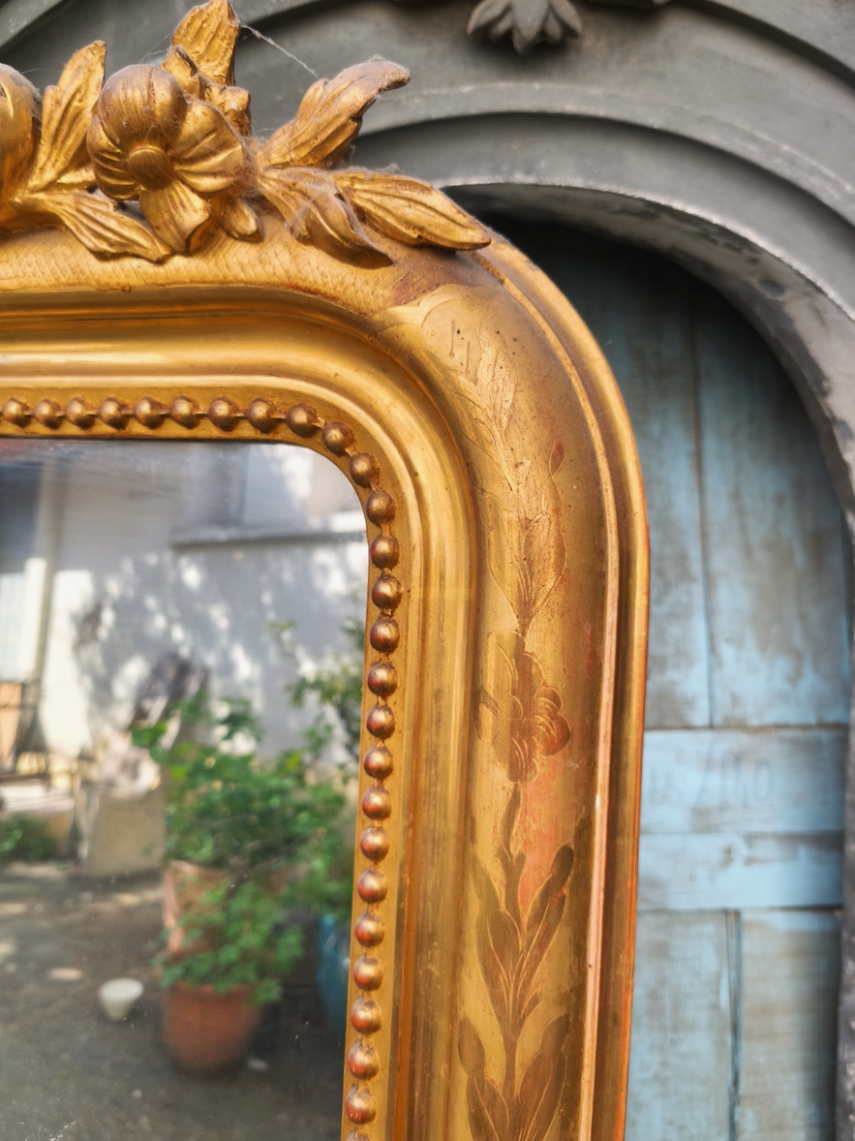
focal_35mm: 25
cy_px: 552
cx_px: 405
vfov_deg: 69.4
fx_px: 824
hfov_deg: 54.8
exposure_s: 1/129
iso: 50
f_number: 1.7
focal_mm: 5.35
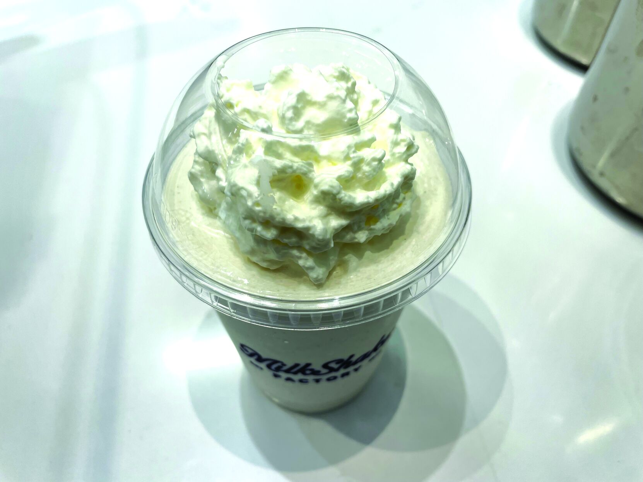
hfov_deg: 67.3
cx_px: 322
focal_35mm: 26
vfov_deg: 53.1
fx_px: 483
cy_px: 241
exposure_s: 1/121
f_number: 1.6
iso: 32
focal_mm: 4.2
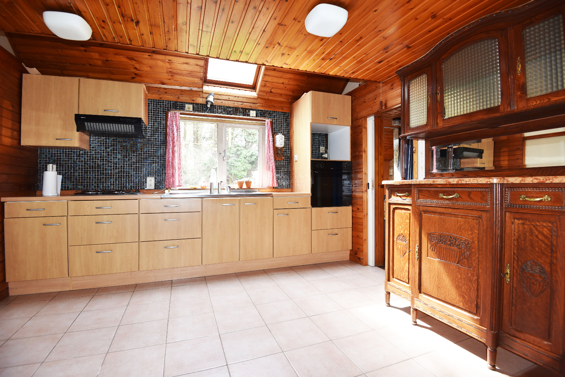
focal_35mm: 16
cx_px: 282
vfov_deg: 73.8
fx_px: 251
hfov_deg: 96.7
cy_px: 188
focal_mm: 16
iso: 800
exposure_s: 1/100
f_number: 5
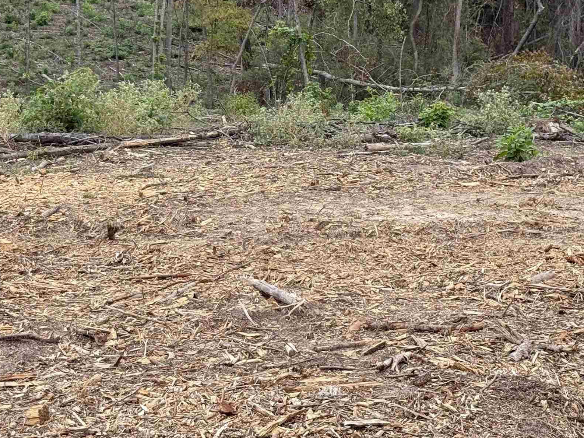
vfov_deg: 15.8
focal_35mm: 93
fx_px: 1569
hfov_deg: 21.1
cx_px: 313
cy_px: 74
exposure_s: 1/917
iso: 64
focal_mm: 6.76
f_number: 1.78
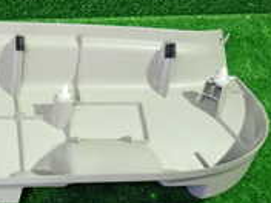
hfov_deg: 19.9
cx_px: -136
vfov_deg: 17.2
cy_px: 163
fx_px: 665
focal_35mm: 85
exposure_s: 1/30
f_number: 2
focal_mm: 4.5
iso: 500
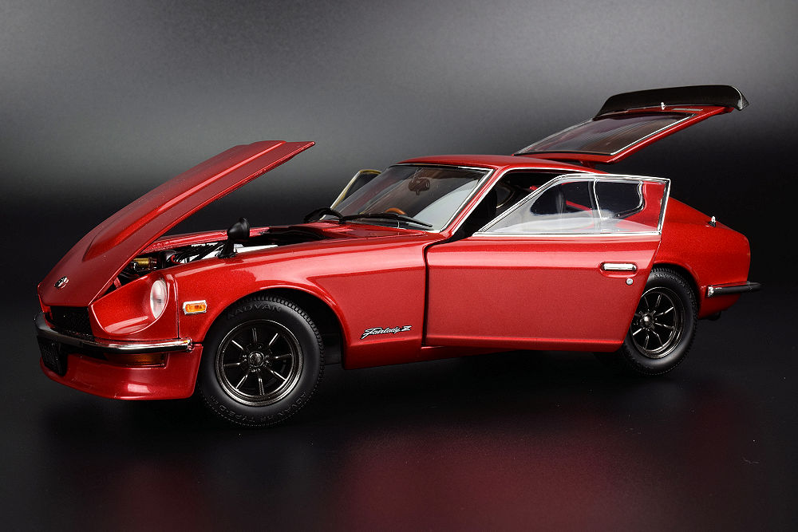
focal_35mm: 52
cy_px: 266
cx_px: 399
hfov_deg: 37.8
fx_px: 1164
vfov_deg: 25.8
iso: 100
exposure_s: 1/3
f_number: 20
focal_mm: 35
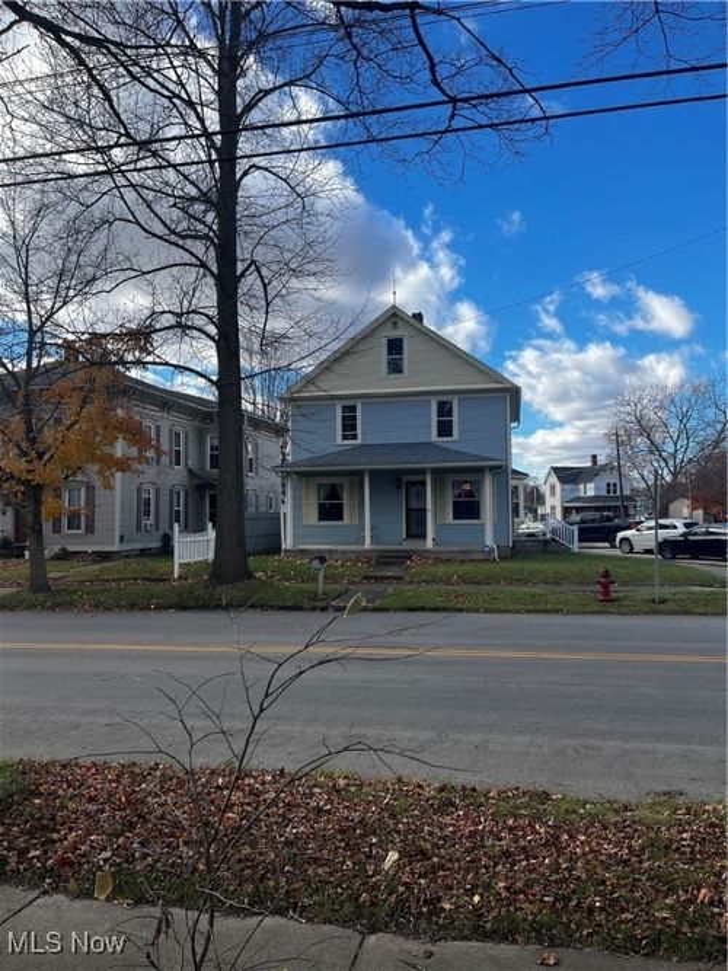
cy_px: 486
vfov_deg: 67.3
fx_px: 729
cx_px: 364
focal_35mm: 26
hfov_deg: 53.0
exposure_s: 1/1647
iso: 50
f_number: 1.6
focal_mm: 5.1
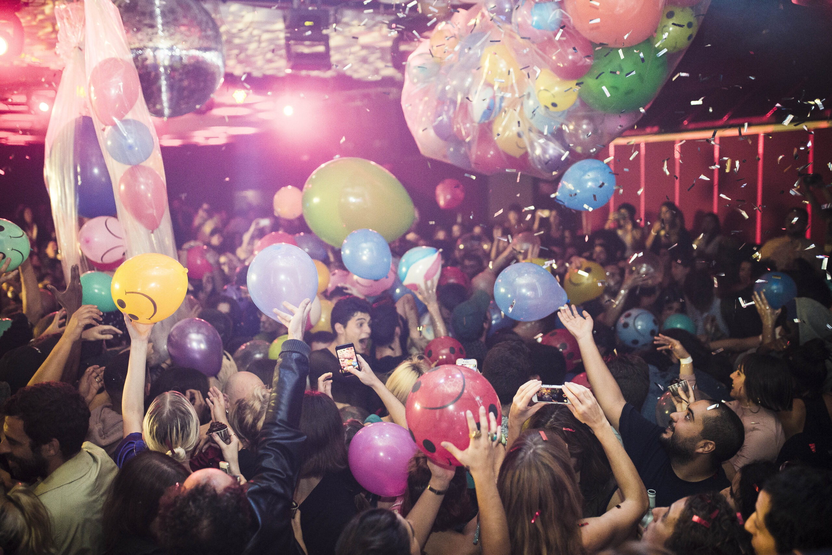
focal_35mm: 35
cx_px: 416
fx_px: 809
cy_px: 278
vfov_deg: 37.9
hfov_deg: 54.4
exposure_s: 1/200
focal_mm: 35
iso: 2500
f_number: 2
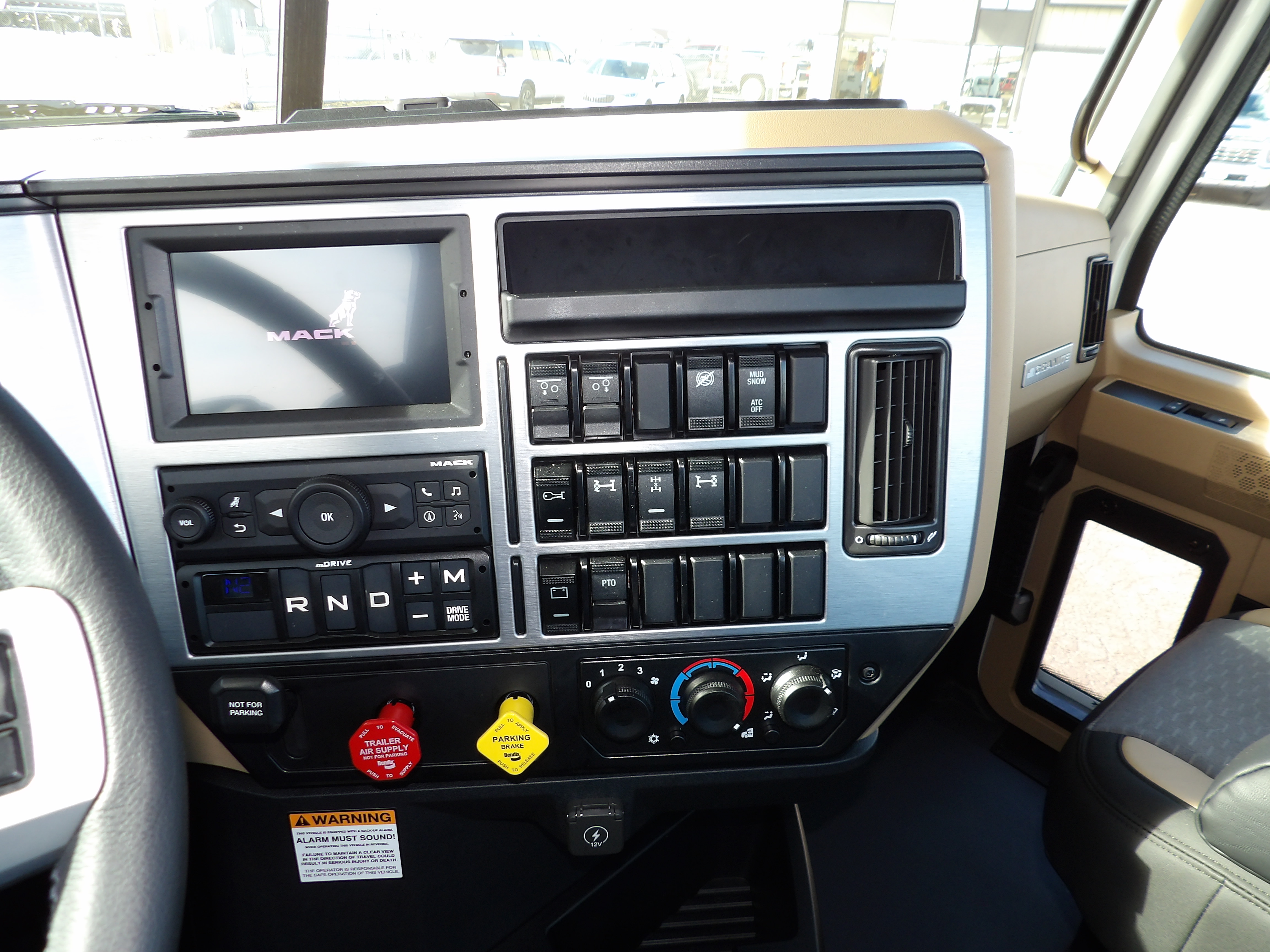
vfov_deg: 56.8
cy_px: 476
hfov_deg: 71.6
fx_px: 881
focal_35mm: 24
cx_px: 635
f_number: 3.2
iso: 100
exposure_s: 1/63
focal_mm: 4.3
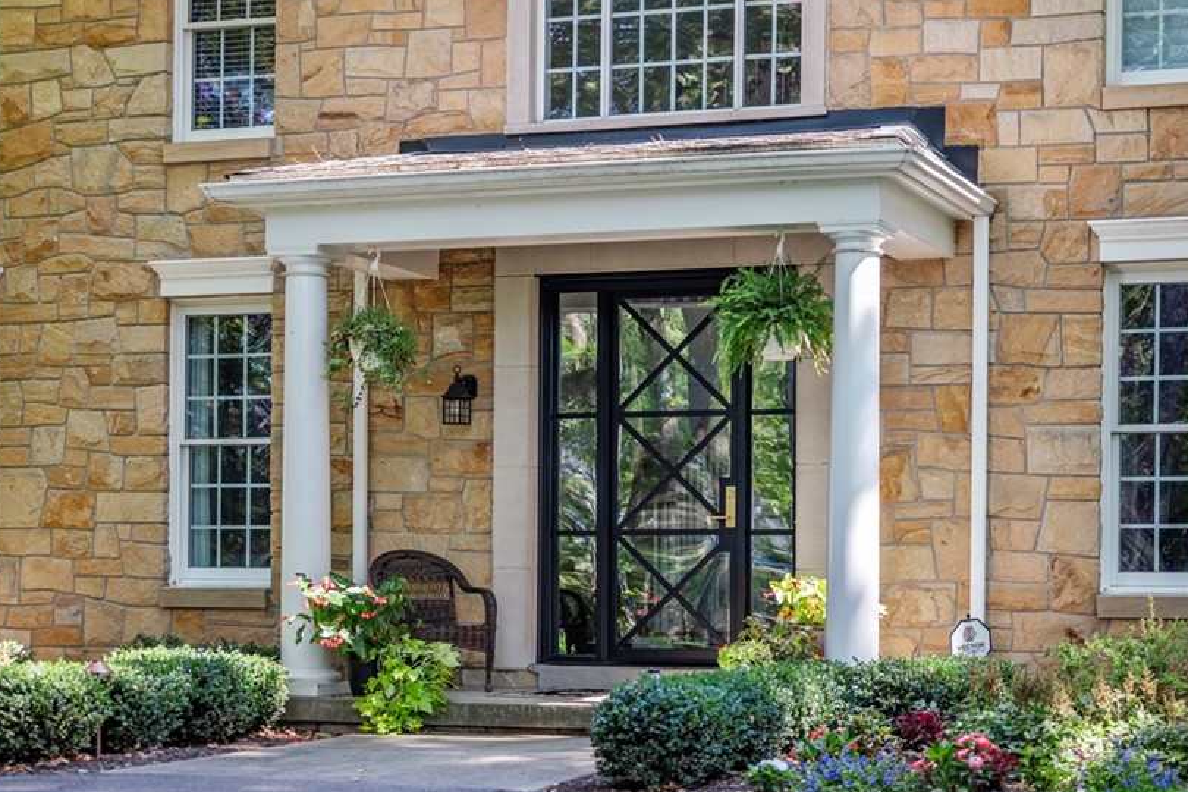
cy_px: 353
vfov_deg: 20.3
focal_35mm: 67
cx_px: 611
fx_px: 2211
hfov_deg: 30.1
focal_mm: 50
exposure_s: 1/1250
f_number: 1.8
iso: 400
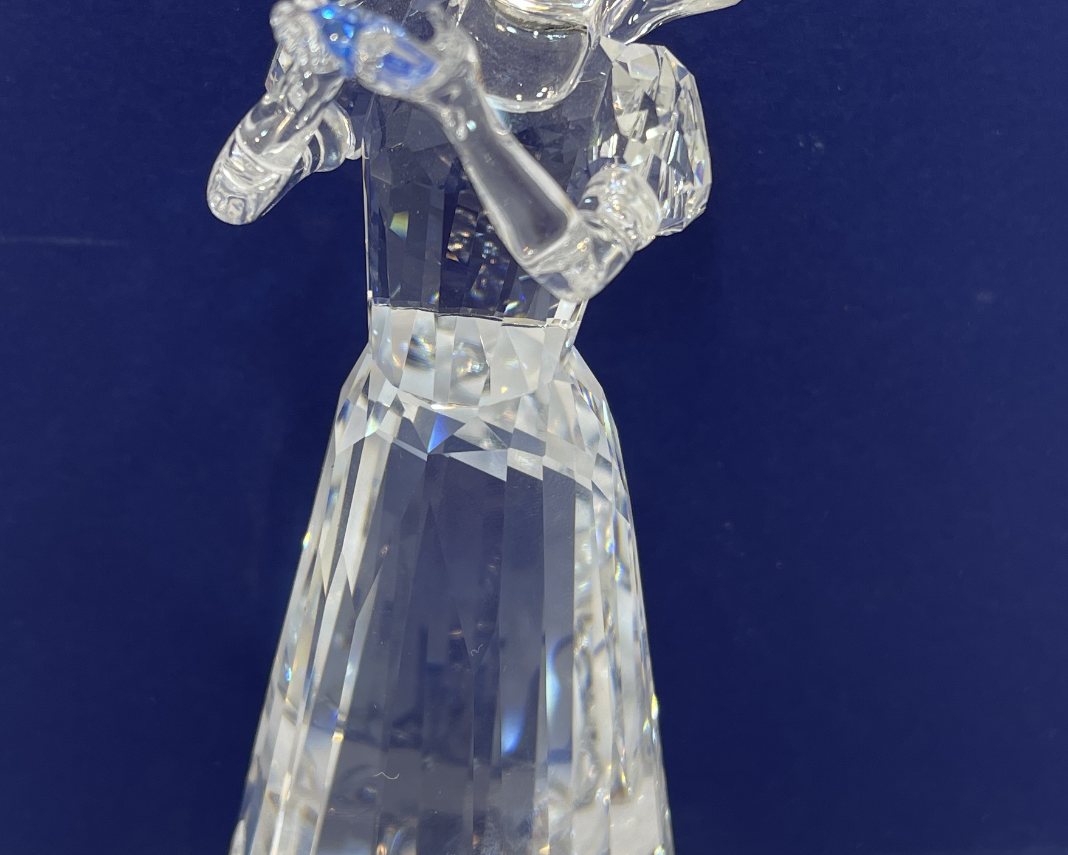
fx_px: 1770
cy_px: 407
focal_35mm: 56
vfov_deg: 27.1
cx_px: 557
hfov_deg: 33.6
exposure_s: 1/121
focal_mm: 5.1
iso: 40
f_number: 1.6
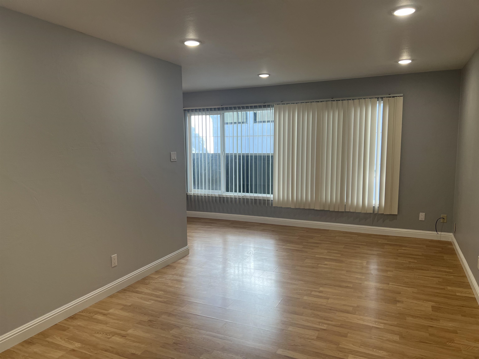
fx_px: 360
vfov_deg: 53.1
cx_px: 240
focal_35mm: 26
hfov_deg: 67.3
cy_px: 180
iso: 50
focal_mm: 5.7
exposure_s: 1/120
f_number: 1.5
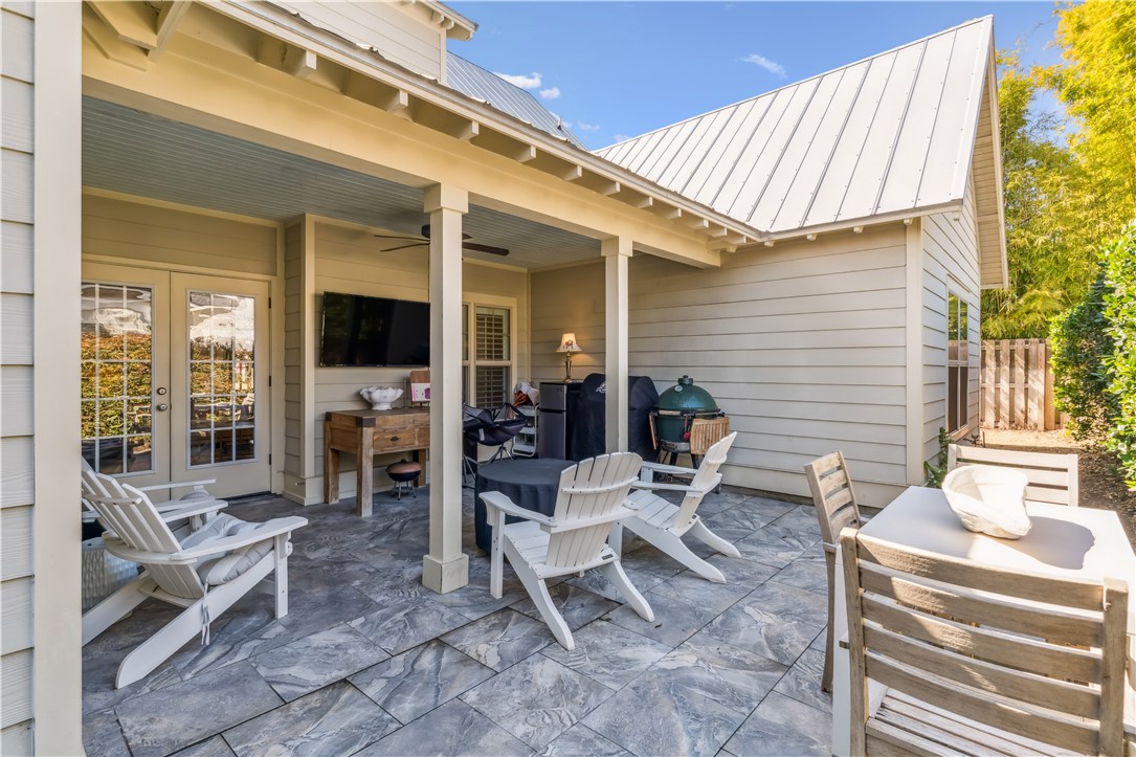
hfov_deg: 93.3
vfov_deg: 70.4
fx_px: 536
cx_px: 568
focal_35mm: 17
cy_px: 378
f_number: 8
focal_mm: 17
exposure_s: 1/100
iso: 250
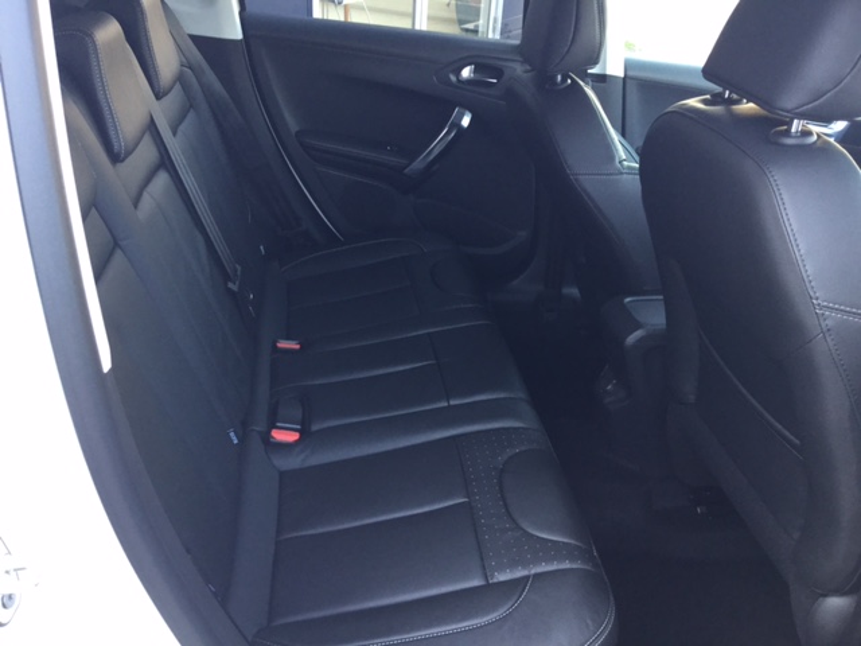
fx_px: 771
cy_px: 323
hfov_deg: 58.4
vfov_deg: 45.4
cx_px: 430
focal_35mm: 31
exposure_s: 1/30
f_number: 2.4
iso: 80
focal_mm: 3.3
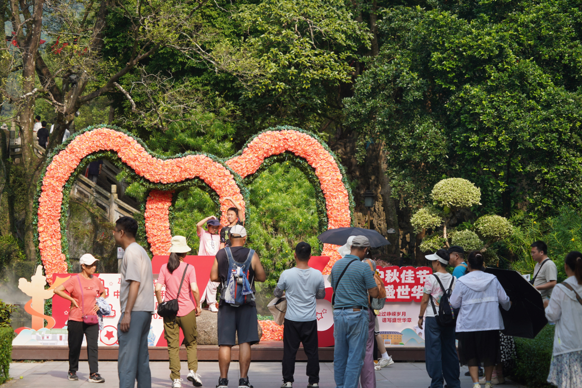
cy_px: 194
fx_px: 1697
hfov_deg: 19.5
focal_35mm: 105
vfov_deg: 13.0
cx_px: 291
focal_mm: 105
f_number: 5.6
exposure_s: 1/200
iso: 100
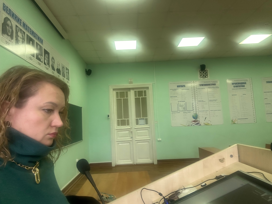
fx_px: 181
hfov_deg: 73.9
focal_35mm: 23
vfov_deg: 58.9
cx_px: 136
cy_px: 102
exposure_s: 1/50
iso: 160
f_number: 1.9
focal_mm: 2.69
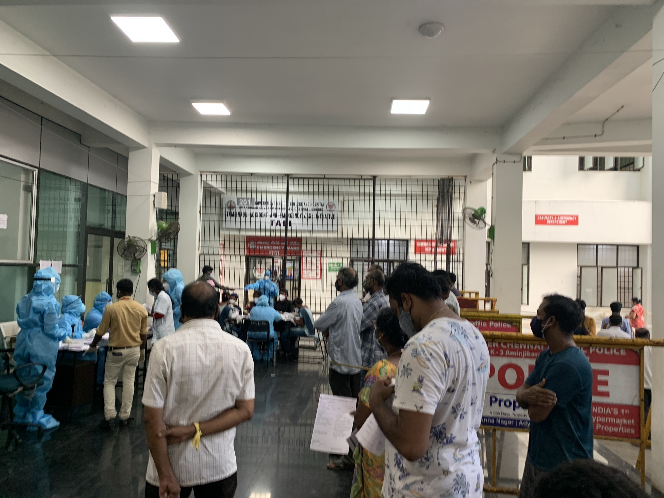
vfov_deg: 53.1
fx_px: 499
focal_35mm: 26
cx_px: 332
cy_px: 249
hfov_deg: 67.3
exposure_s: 1/50
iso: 100
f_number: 1.8
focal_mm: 4.25
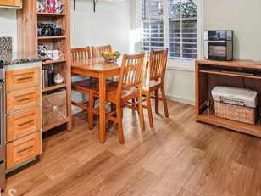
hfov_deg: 62.0
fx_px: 211
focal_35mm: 28
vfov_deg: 46.0
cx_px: 89
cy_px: 28
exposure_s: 1/10
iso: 400
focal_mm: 14
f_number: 8
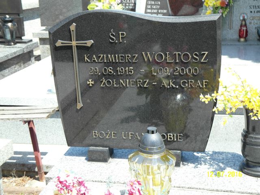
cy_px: 98
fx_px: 428
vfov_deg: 25.7
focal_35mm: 57
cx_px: 130
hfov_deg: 33.8
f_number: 2.3
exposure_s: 1/750
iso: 80
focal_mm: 12.3
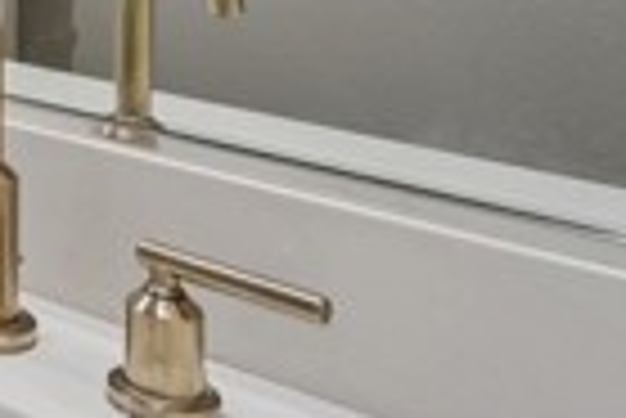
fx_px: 1225
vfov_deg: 17.3
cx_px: -581
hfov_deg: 19.2
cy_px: -227
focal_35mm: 70
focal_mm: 15.3
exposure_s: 1/40
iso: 400
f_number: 8
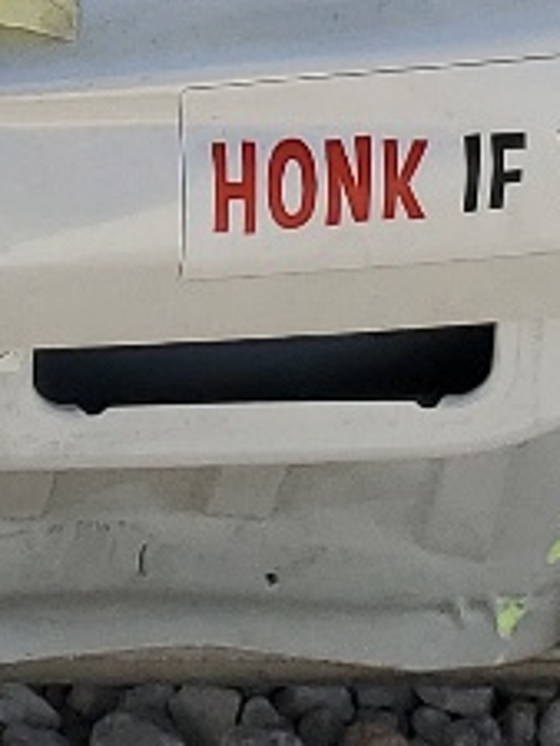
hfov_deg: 8.0
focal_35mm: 185
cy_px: -763
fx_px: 3987
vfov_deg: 9.9
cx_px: -89
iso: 50
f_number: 1.5
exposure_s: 1/5000
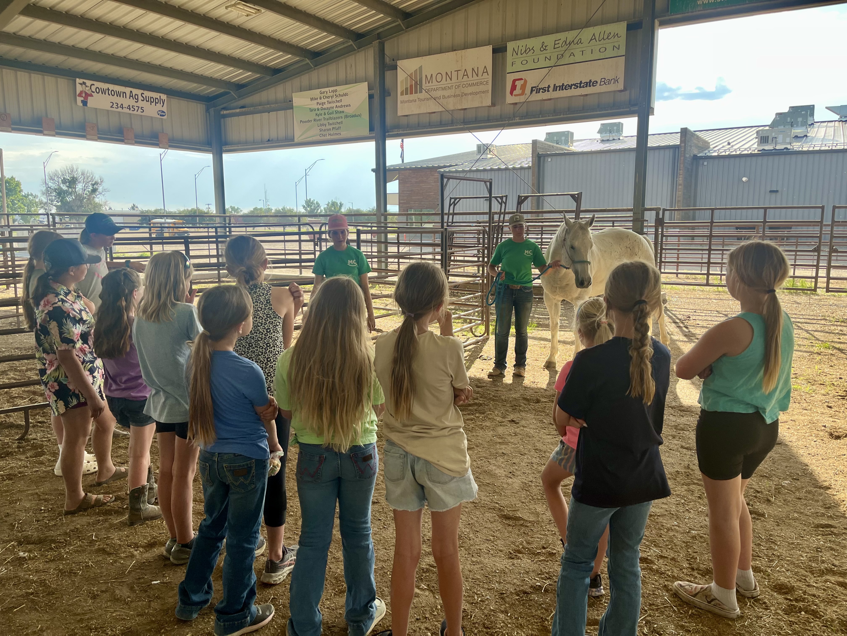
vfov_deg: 53.1
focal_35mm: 26
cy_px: 318
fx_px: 636
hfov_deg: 67.3
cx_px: 424
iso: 50
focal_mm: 5.1
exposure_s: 1/718
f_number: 1.6
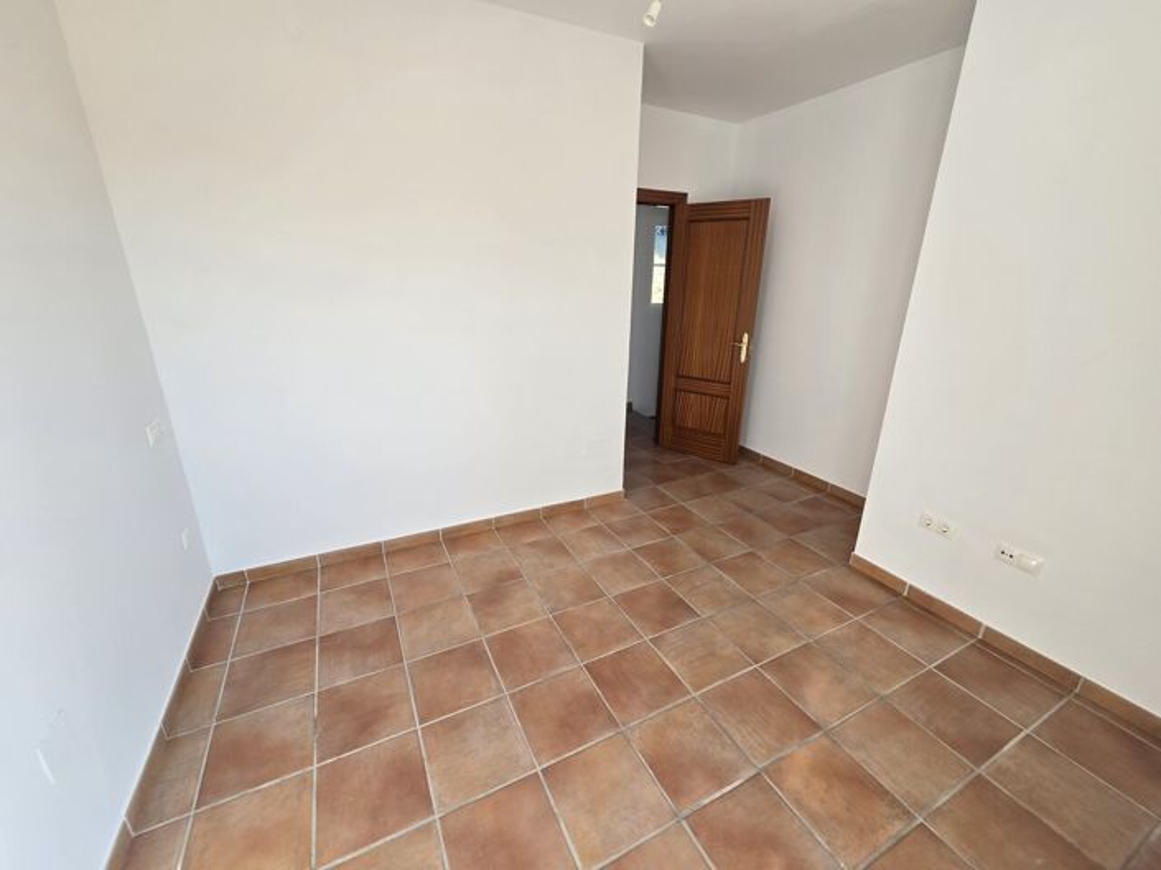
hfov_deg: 106.2
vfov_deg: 89.9
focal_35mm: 13
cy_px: 435
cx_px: 580
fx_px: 436
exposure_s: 1/348
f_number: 2.2
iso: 50
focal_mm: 2.2
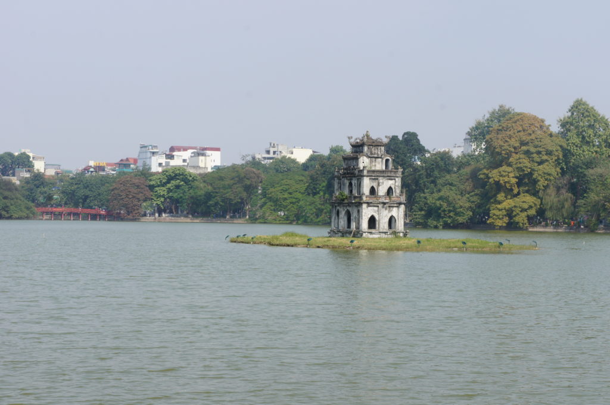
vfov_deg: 16.5
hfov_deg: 24.6
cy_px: 202
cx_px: 305
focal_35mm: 82
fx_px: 1397
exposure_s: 1/160
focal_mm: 55
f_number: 13
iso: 200
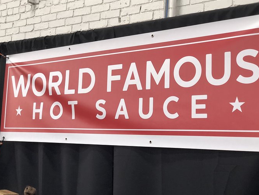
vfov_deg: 25.3
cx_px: 128
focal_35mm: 58
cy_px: 101
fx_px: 434
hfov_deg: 33.2
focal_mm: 6
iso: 80
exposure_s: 1/60
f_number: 2.4
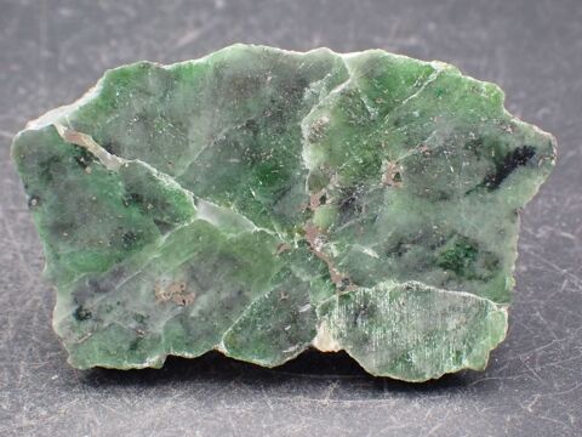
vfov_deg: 14.8
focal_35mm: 100
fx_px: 1681
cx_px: 291
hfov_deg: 19.6
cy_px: 218
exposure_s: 1/200
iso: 800
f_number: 6.3
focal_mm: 18
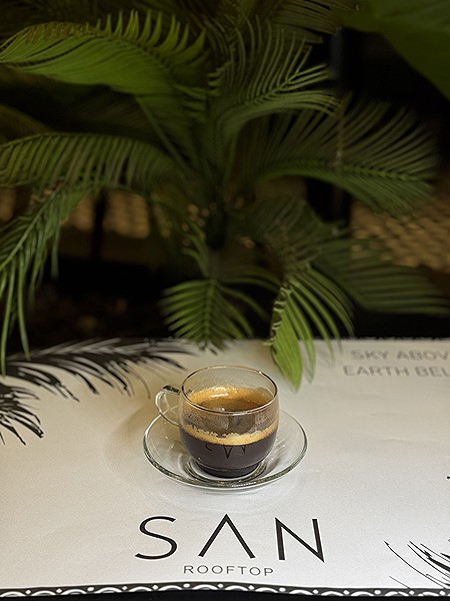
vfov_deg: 39.7
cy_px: 300
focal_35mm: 48
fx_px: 832
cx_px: 225
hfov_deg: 30.3
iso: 64
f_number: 1.78
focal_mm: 6.76
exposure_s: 1/100
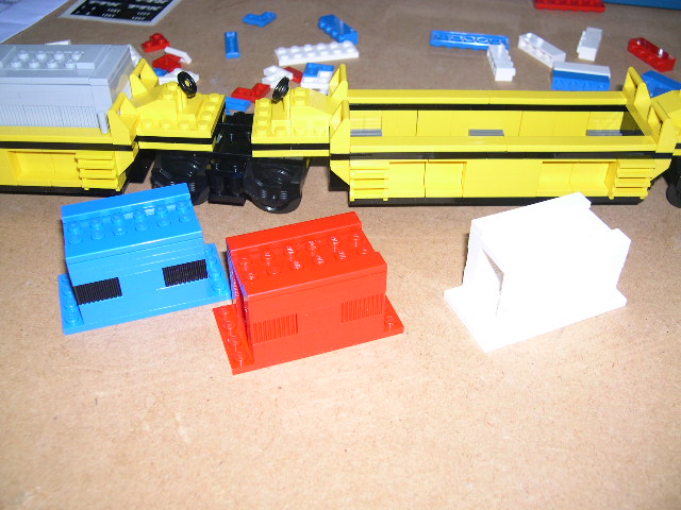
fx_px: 748
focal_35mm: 38
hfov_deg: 49.0
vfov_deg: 37.7
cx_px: 340
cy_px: 255
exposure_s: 1/60
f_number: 2.8
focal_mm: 8
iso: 100
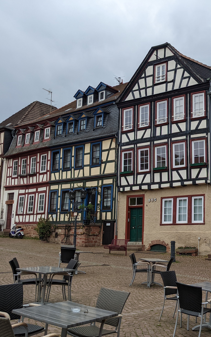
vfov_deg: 50.4
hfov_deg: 31.5
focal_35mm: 39
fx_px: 359
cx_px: 183
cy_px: 168
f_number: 1.73
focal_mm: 4.38
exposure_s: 1/3906
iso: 64
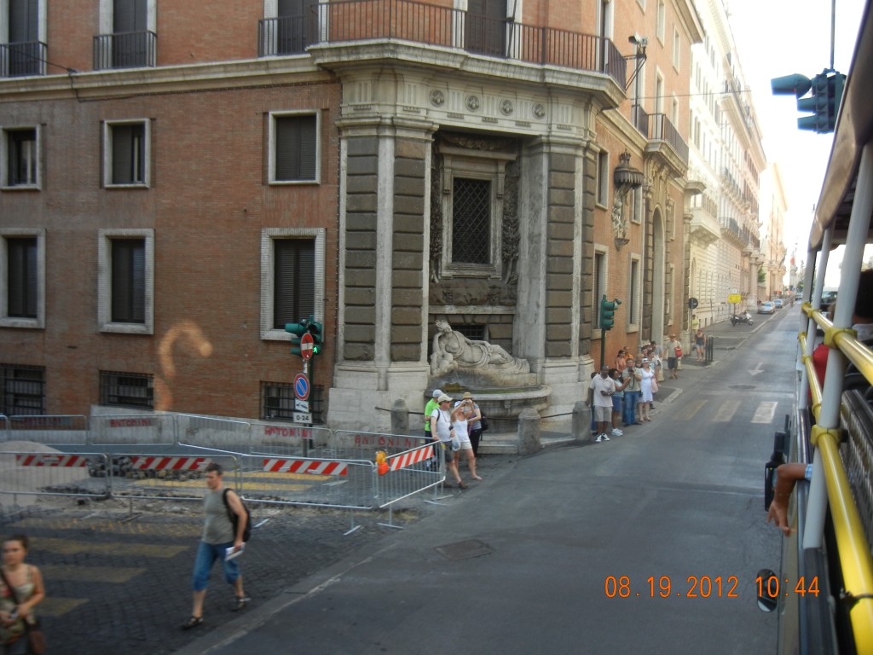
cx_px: 436
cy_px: 328
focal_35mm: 30
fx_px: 757
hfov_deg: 60.0
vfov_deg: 46.8
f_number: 3.5
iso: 160
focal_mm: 5.4
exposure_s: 1/156
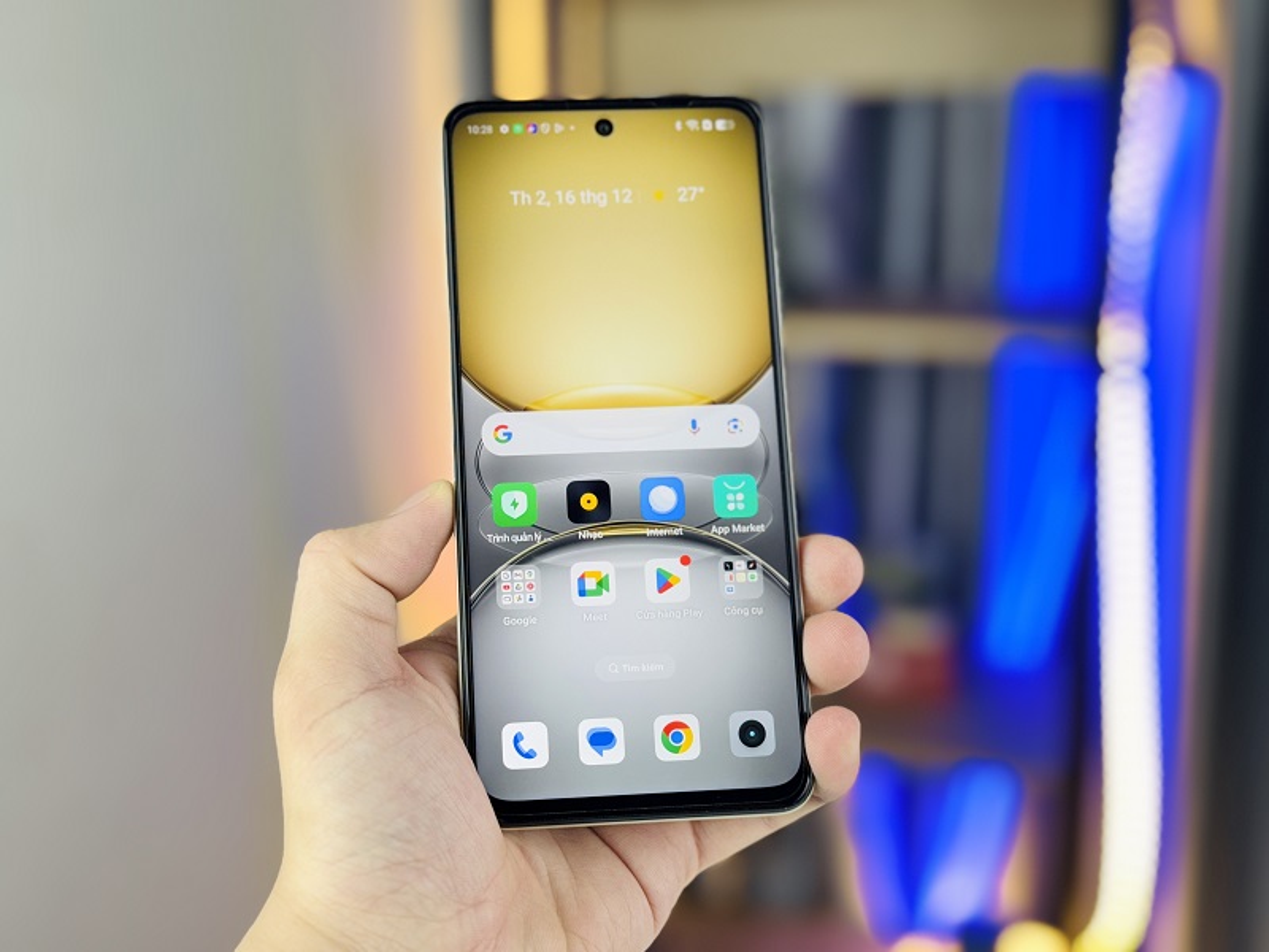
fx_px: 1760
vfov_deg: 30.3
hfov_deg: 39.7
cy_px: 476
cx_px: 634
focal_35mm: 48
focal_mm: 6.76
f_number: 1.78
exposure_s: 1/100
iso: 50
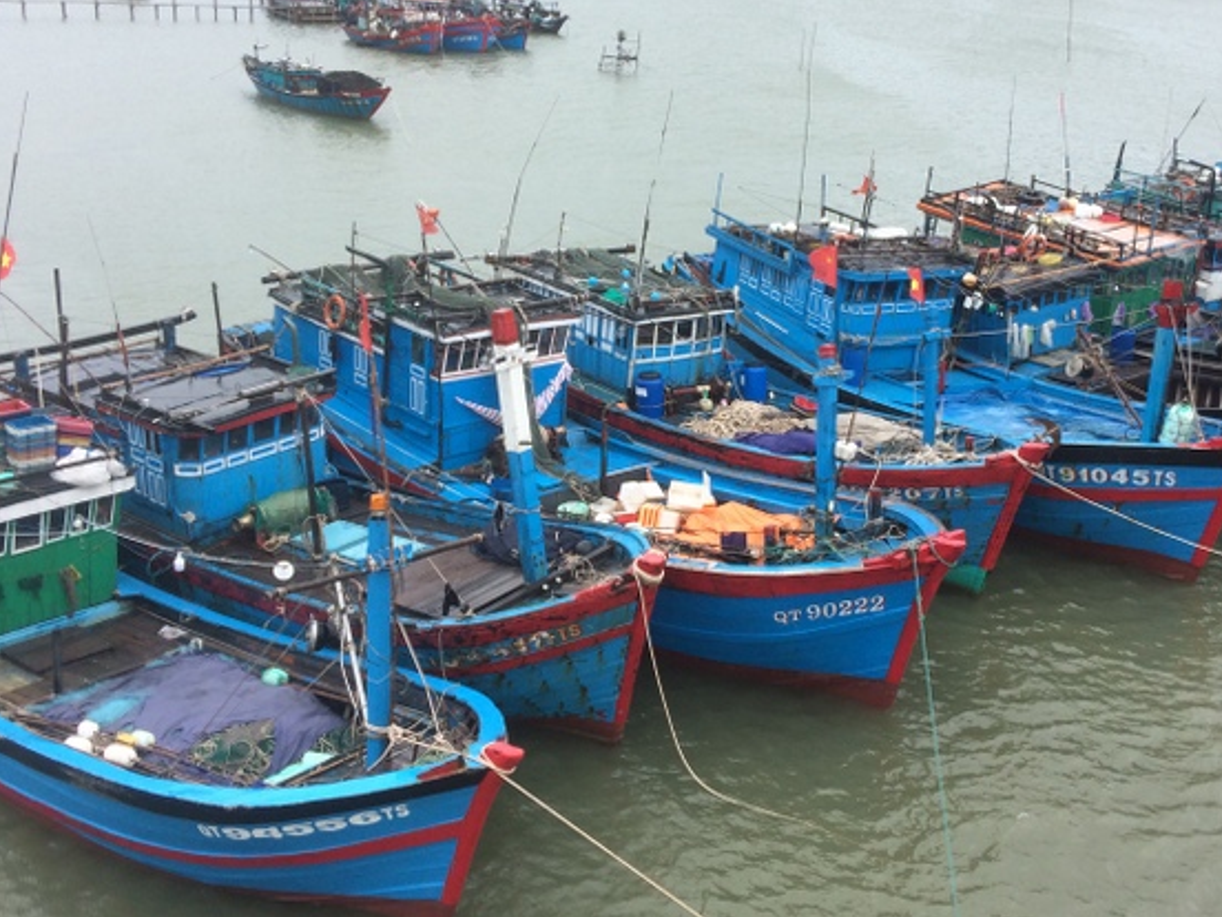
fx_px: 1483
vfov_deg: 34.3
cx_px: 664
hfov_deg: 44.7
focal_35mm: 42
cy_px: 412
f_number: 2.2
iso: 32
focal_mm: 4.15
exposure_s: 1/672
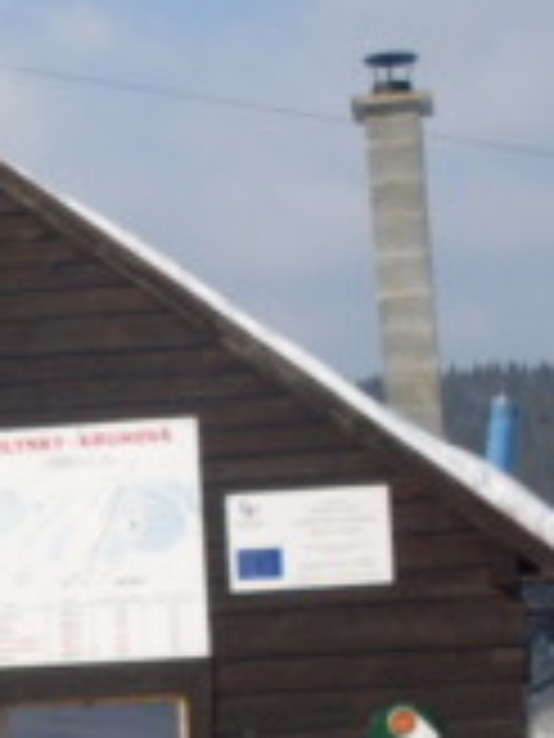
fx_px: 2369
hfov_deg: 12.9
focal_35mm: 111
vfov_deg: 17.6
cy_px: 585
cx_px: -158
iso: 80
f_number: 8.4
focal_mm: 6.3
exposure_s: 1/250
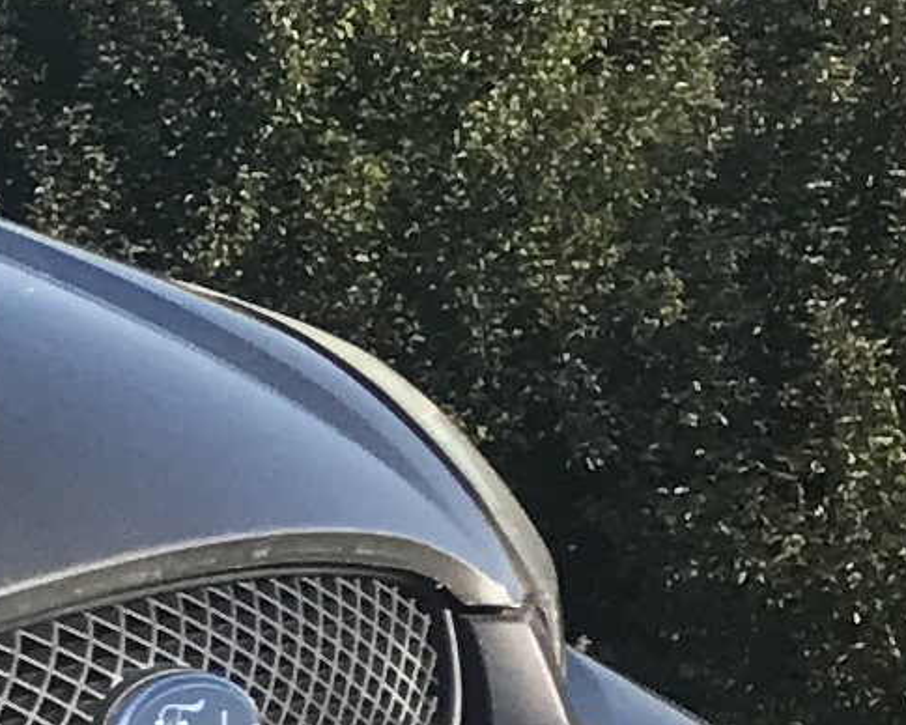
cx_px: -2447
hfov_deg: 6.9
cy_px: 219
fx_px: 6087
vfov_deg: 6.8
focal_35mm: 227
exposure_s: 1/1546
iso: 20
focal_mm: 3.99
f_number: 1.8
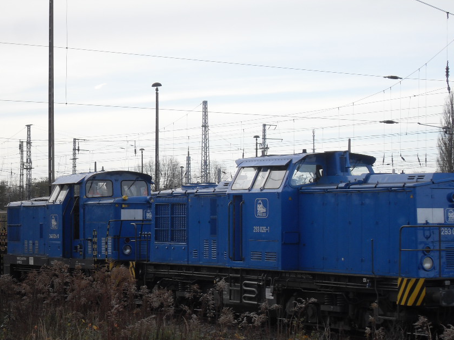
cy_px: 208
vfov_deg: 13.6
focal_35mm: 109
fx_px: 1430
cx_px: 260
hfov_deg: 18.0
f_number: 4.8
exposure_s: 1/90
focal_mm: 15.3
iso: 80
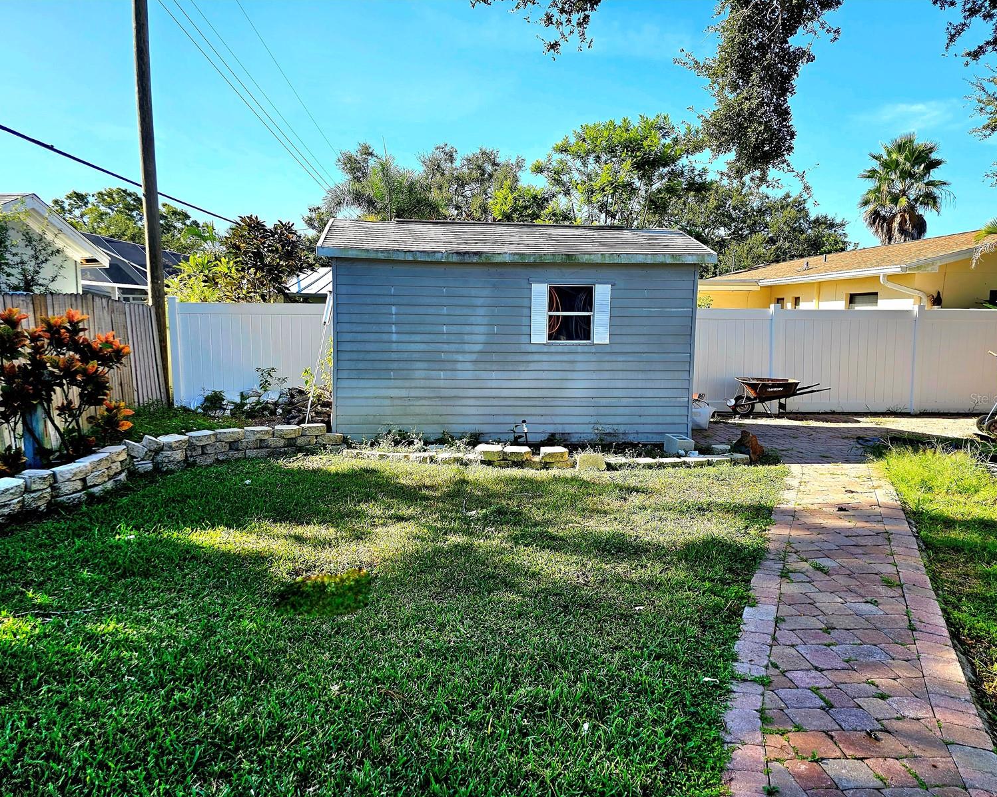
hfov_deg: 70.3
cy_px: 398
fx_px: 708
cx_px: 500
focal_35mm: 24
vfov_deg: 58.8
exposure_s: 1/400
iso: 10
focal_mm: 6.3
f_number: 1.7
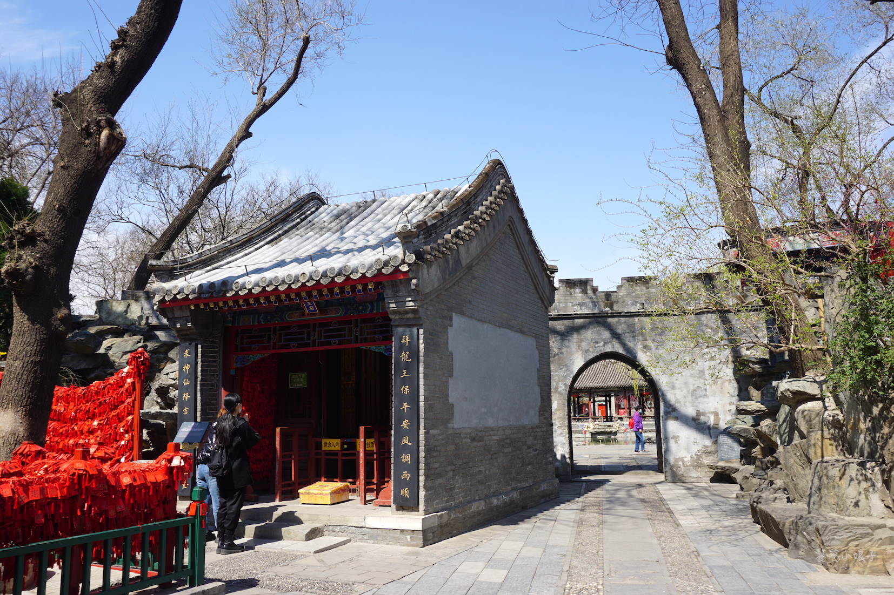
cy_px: 298
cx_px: 447
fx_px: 745
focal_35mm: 30
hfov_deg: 61.9
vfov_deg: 43.6
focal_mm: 20
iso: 100
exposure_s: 1/125
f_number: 11
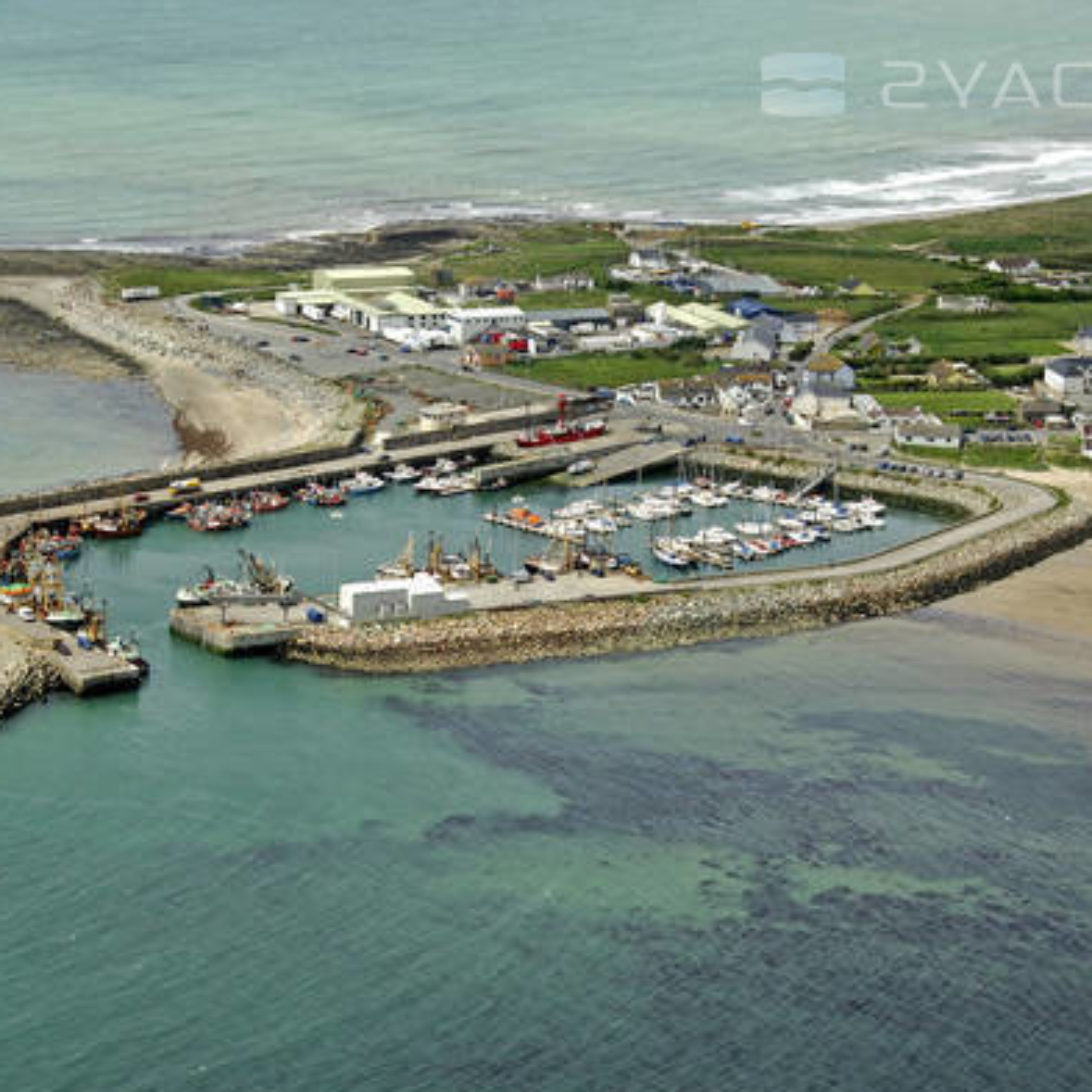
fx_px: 2784
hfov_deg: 22.2
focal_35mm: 78
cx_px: 489
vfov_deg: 22.2
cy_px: 553
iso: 400
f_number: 9
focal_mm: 40
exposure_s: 1/1000
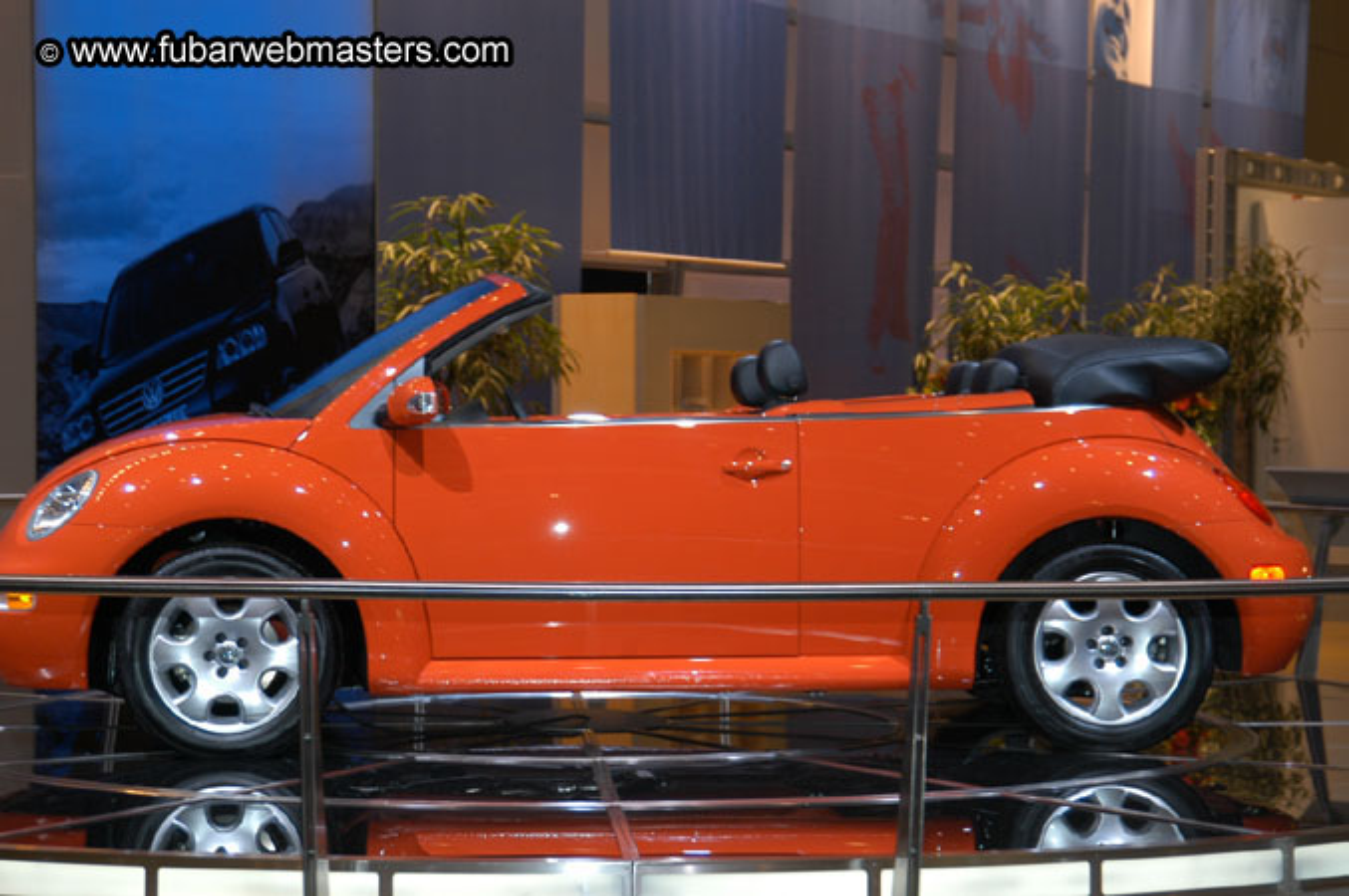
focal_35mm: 82
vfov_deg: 16.5
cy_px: 448
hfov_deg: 24.6
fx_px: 3088
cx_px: 674
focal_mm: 55
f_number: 5
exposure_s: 1/60
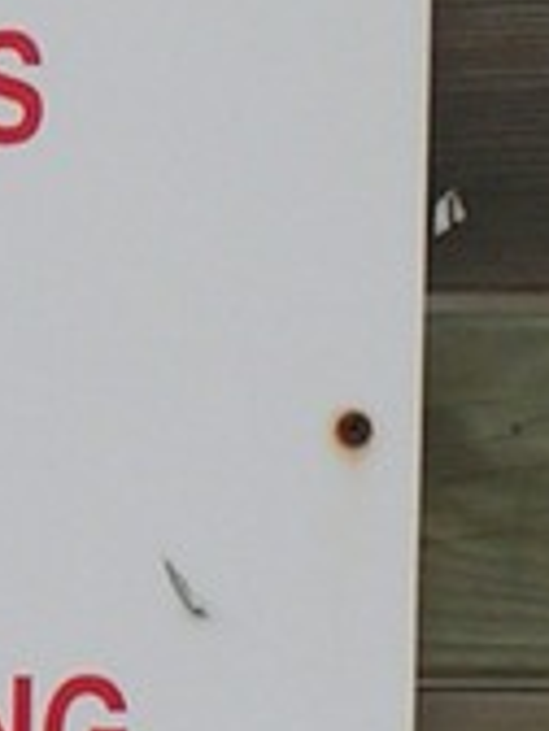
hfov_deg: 2.0
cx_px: -475
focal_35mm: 724
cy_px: 76
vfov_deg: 2.7
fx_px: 15310
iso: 50
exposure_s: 1/200
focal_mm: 17.4
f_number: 5.6
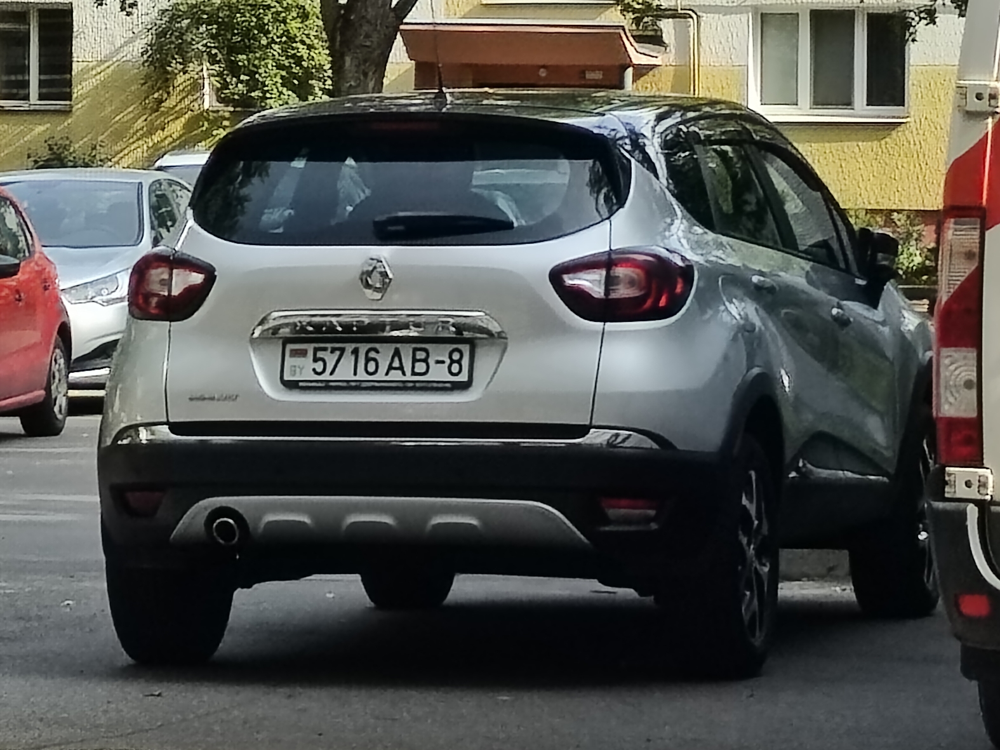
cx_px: 500
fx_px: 1329
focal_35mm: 46
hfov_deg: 41.2
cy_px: 375
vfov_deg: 31.5
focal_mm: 6.19
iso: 50
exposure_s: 1/271
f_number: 1.65
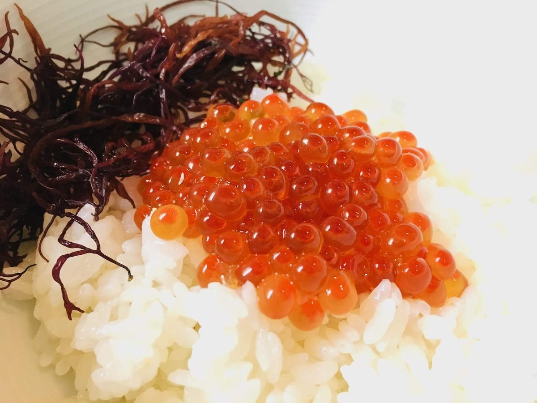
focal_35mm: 29
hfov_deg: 61.7
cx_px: 268
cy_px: 202
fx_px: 450
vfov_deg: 48.2
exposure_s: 1/25
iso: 200
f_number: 2.2
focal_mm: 4.15
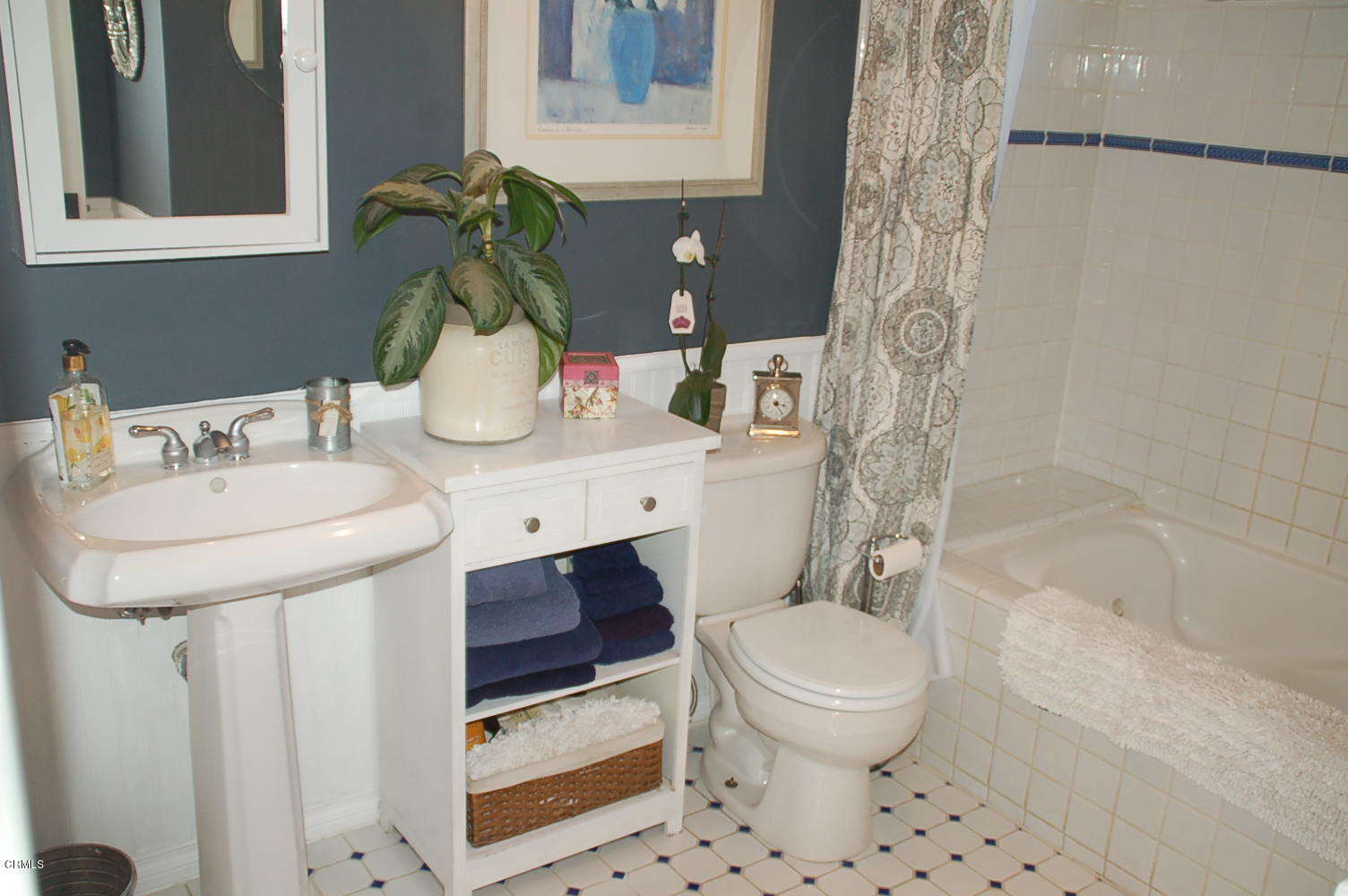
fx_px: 1235
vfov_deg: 39.9
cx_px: 674
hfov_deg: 57.3
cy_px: 448
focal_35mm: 33
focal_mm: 22
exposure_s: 1/60
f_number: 3.8
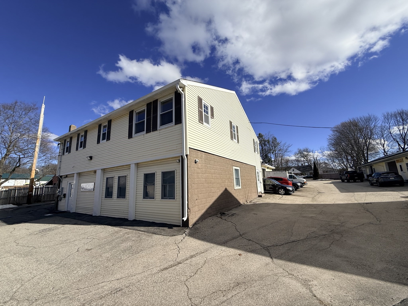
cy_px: 153
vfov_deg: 85.7
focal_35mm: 14
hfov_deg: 102.1
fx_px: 165
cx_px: 204
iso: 64
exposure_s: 1/5155
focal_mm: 2.22
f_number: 2.2
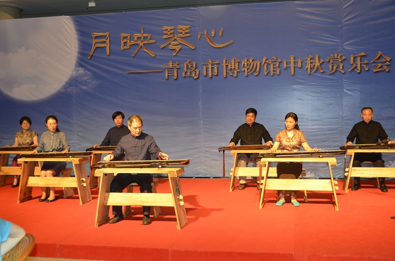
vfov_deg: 31.7
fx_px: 460
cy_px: 130
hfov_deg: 46.5
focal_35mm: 42
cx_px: 198
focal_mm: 28
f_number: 4
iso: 640
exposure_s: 1/60
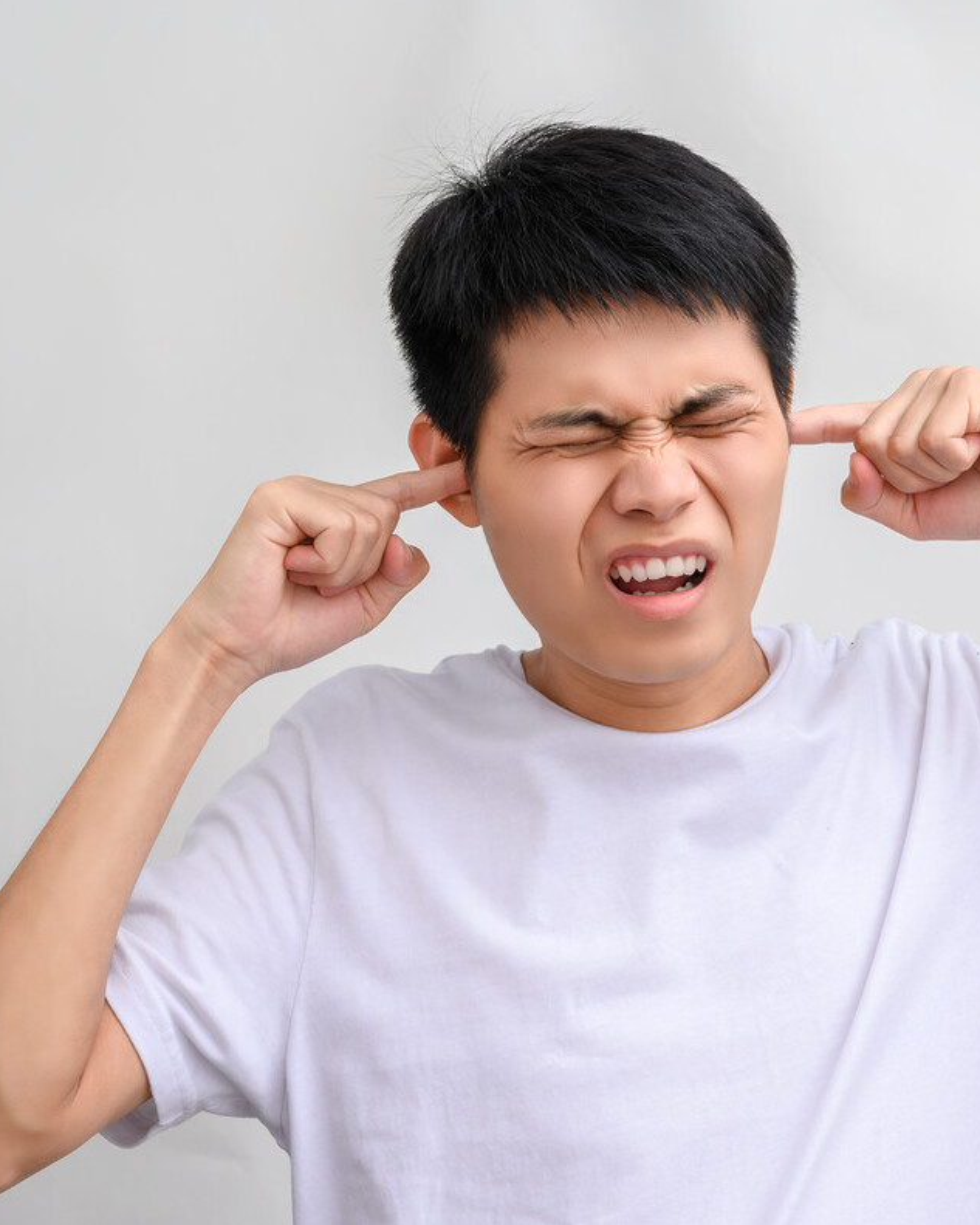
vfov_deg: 25.7
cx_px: 715
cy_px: 611
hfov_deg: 20.6
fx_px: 2682
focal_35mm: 74
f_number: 10
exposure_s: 1/60
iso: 100
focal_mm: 52
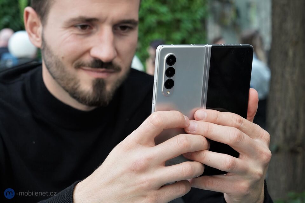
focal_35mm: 70
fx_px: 593
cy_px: 102
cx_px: 152
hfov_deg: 28.8
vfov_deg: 19.5
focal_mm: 70
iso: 2000
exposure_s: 1/200
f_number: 8
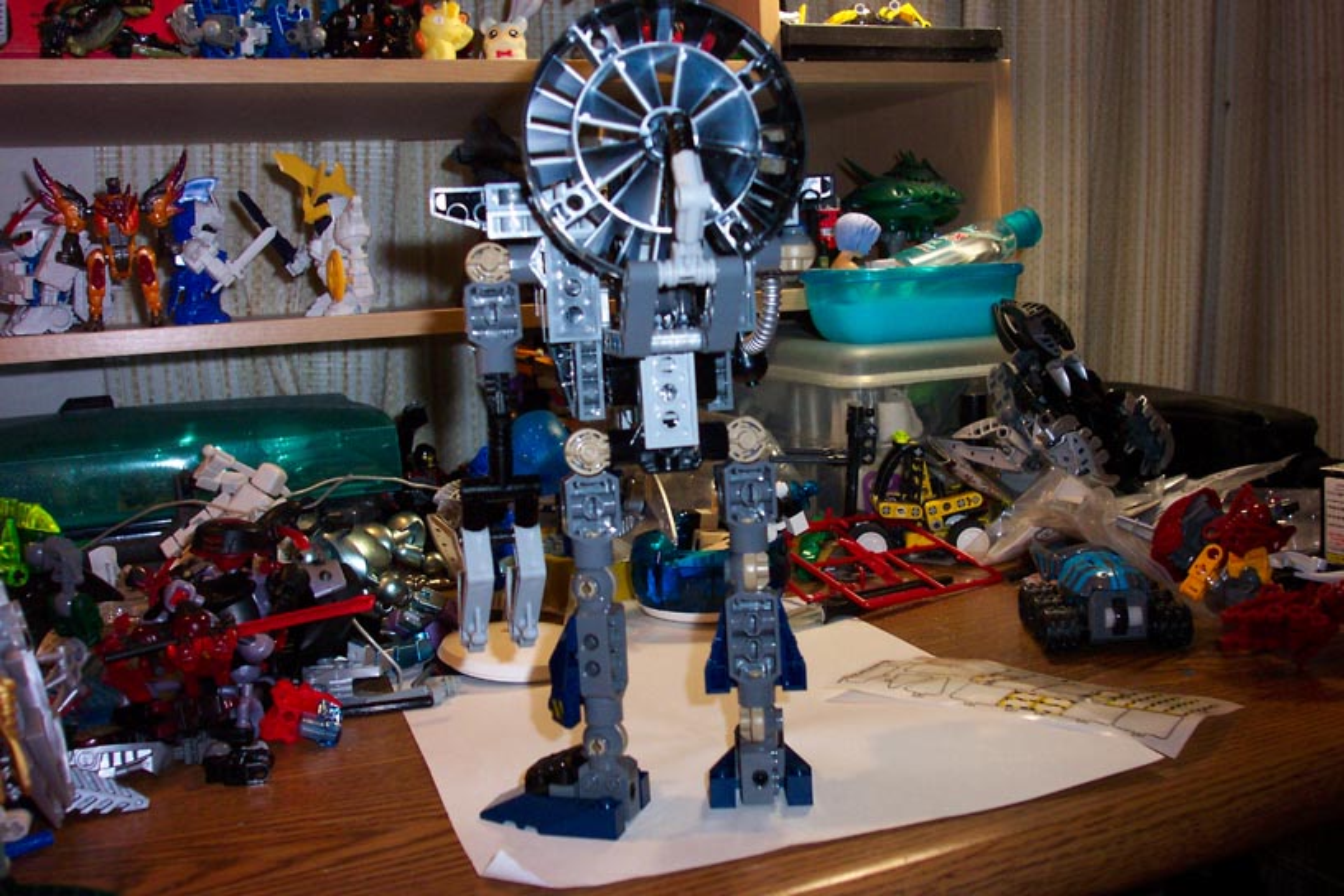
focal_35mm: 35
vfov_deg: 37.9
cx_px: 672
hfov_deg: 54.4
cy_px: 448
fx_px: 1307
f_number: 2.8
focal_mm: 7.5
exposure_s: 1/30
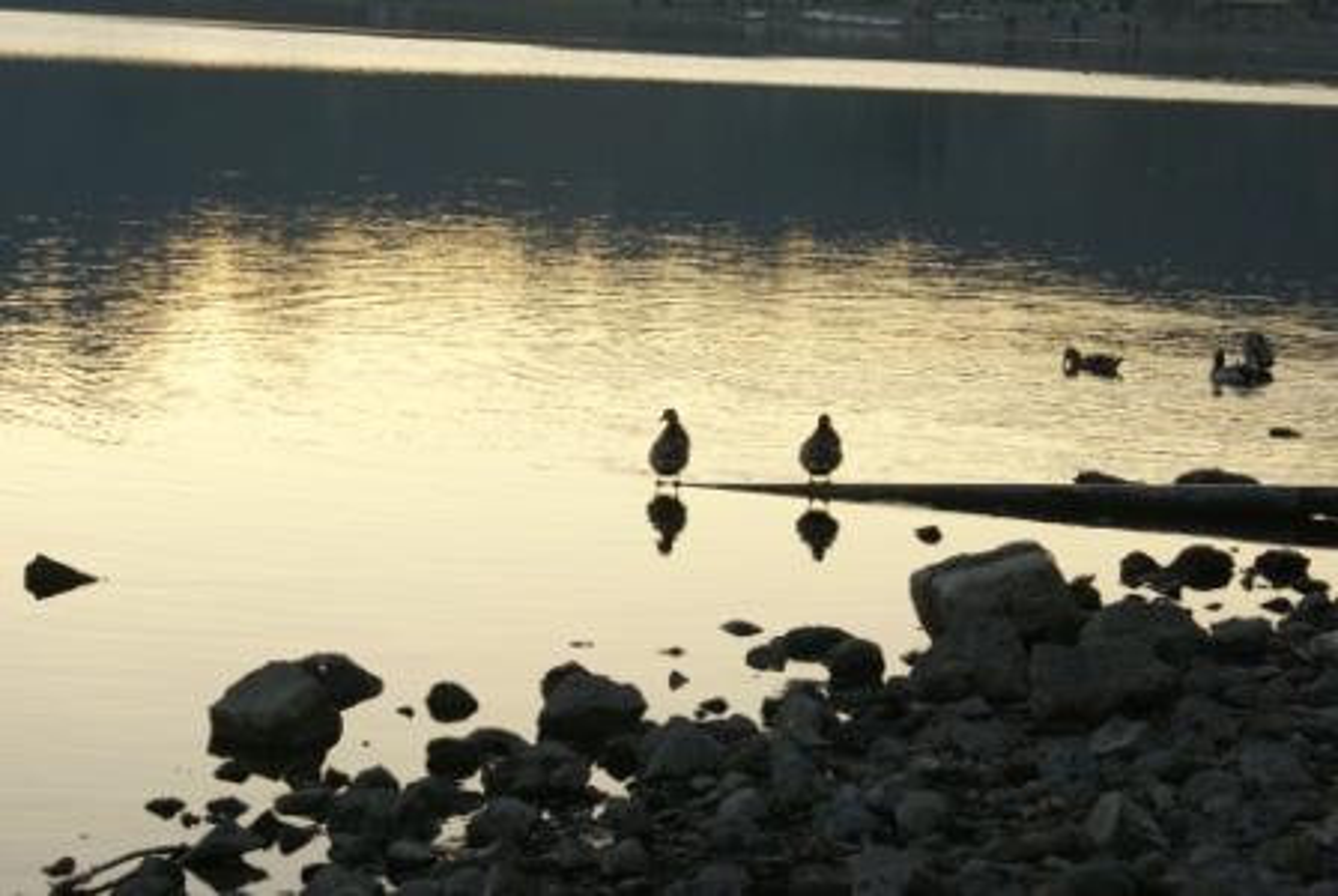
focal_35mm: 105
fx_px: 3908
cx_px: 669
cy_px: 448
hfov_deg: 19.4
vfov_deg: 13.1
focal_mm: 70
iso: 400
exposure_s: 1/125
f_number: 11
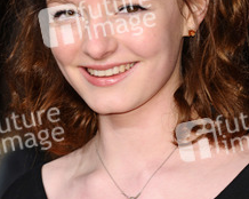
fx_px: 3143
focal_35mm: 427
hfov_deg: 4.5
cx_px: 131
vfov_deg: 3.6
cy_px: 78
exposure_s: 1/200
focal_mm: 165
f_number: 4.5
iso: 320
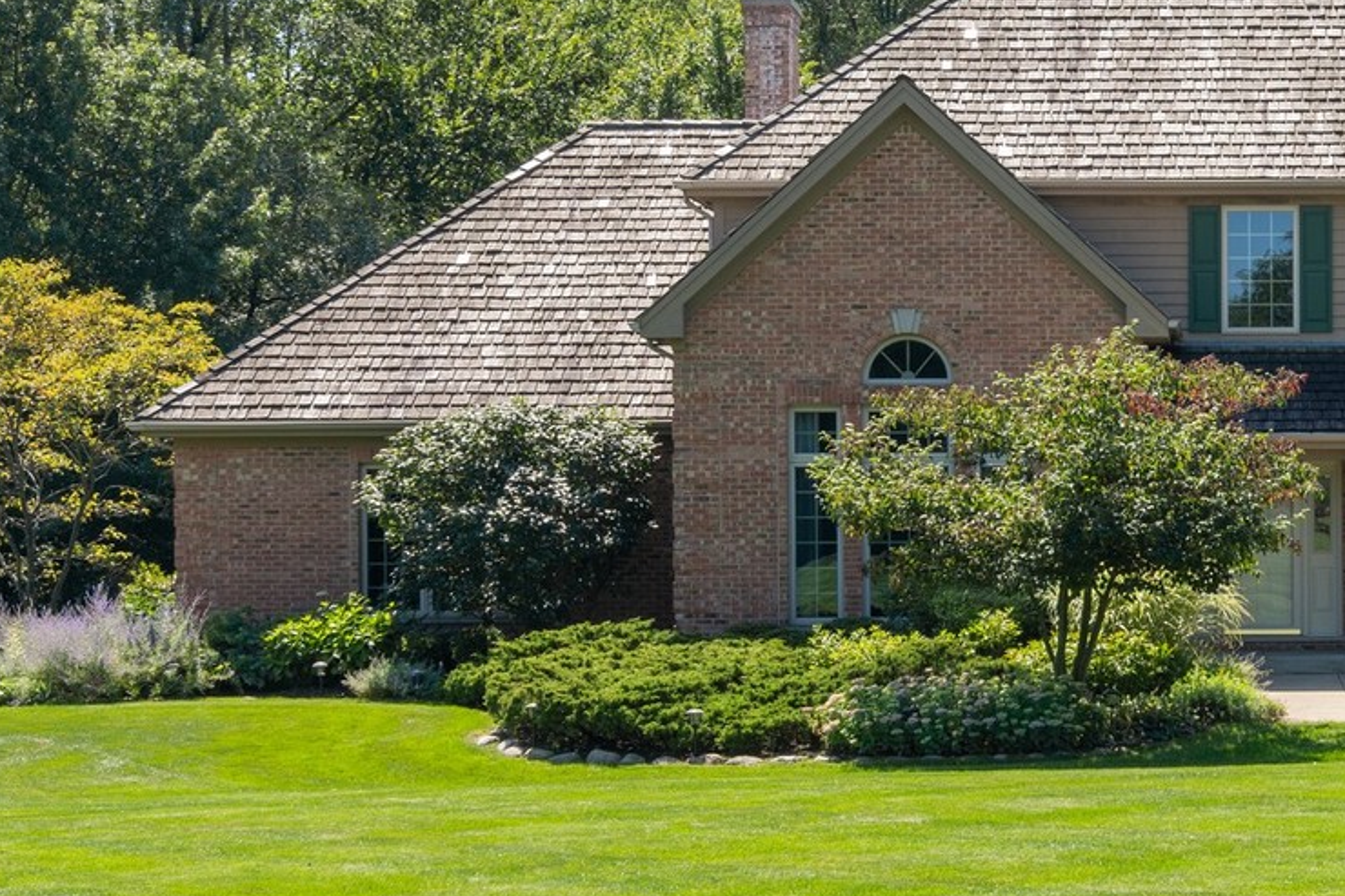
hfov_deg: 21.6
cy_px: 360
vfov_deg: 14.8
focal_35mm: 92
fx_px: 3436
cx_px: 1220
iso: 200
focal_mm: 28
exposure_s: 1/160
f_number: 8
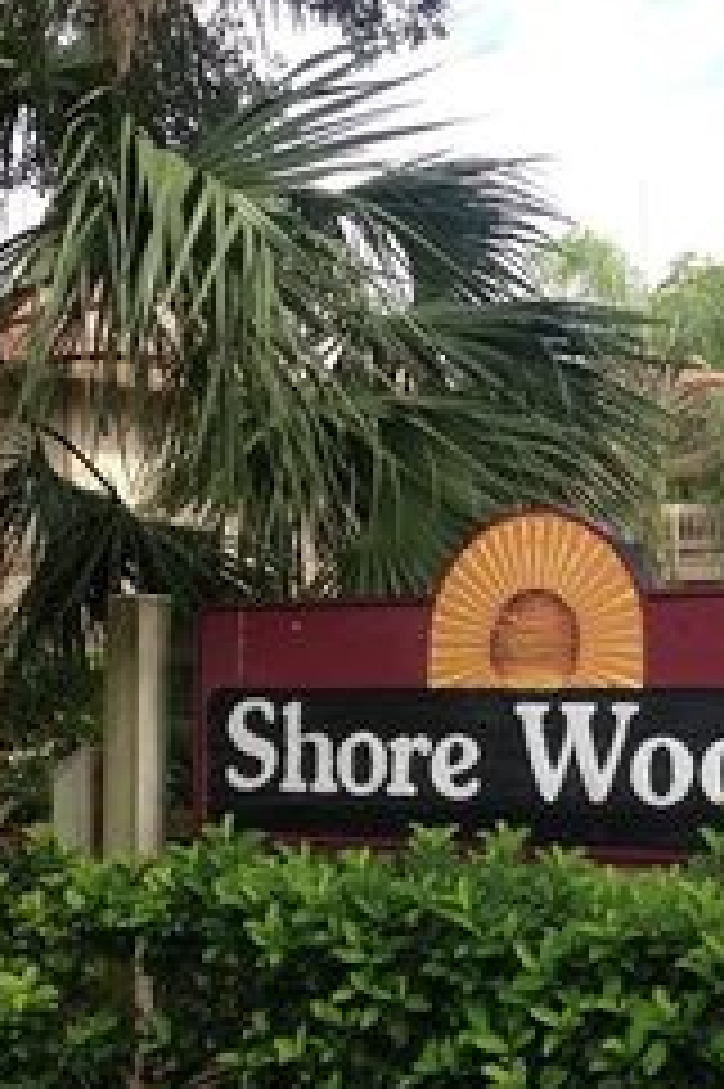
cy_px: 772
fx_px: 2145
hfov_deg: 19.0
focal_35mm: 71
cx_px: 535
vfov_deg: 28.2
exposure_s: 1/559
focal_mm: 4.12
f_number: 2.4
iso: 50
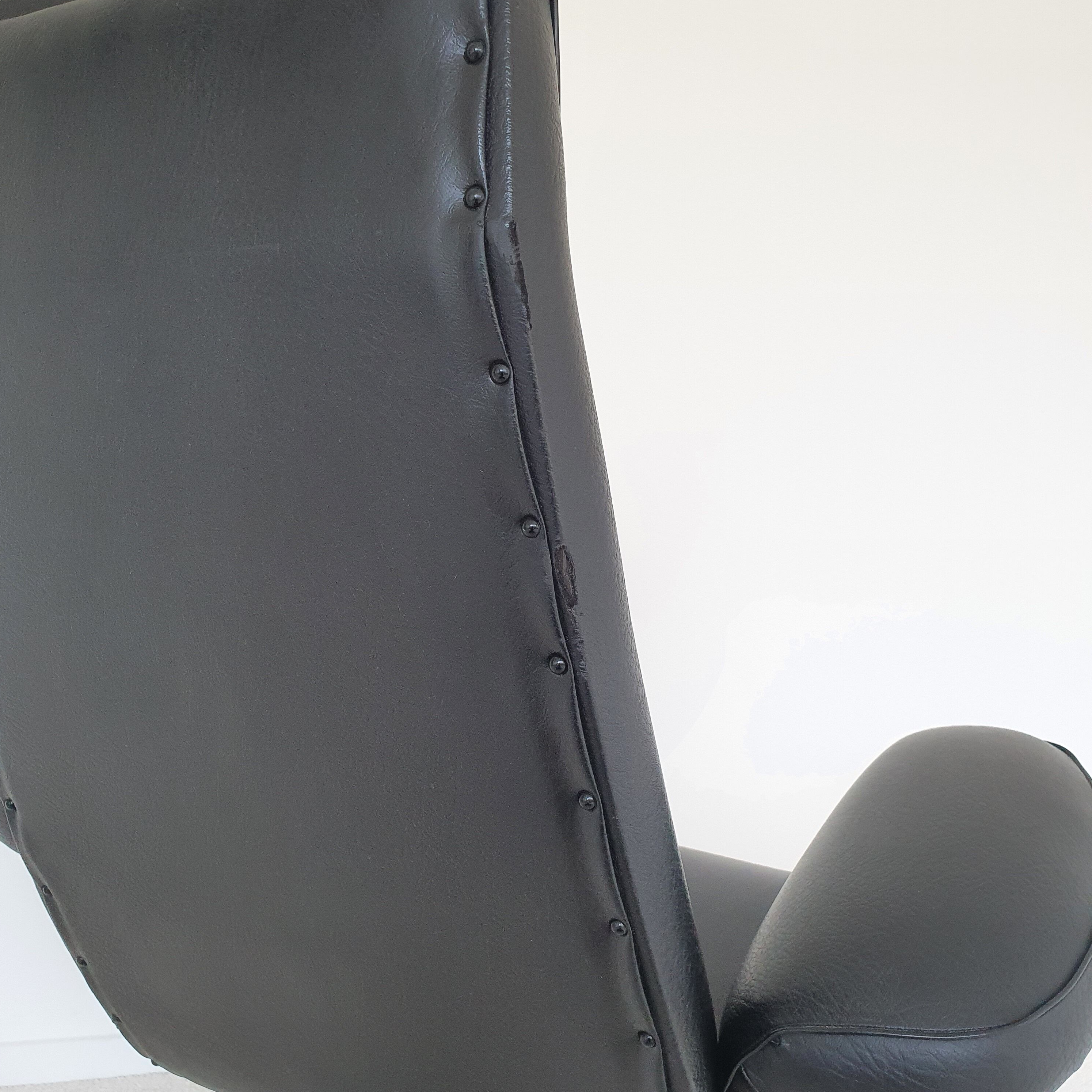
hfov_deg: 52.5
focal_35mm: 31
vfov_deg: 52.5
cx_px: 541
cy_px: 539
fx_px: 1106
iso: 250
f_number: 2.4
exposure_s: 1/100
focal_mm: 4.32
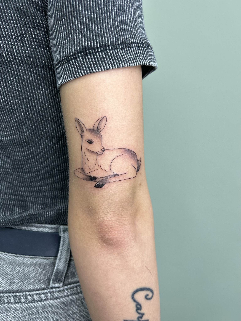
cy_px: 160
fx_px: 241
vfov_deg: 67.3
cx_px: 120
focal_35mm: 26
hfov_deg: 53.1
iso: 125
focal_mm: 5.7
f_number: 1.5
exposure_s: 1/121
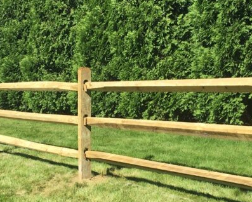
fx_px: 545
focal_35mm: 73
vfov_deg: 21.0
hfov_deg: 26.0
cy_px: 105
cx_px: 136
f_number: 2.2
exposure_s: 1/810
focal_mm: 4.15
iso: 25
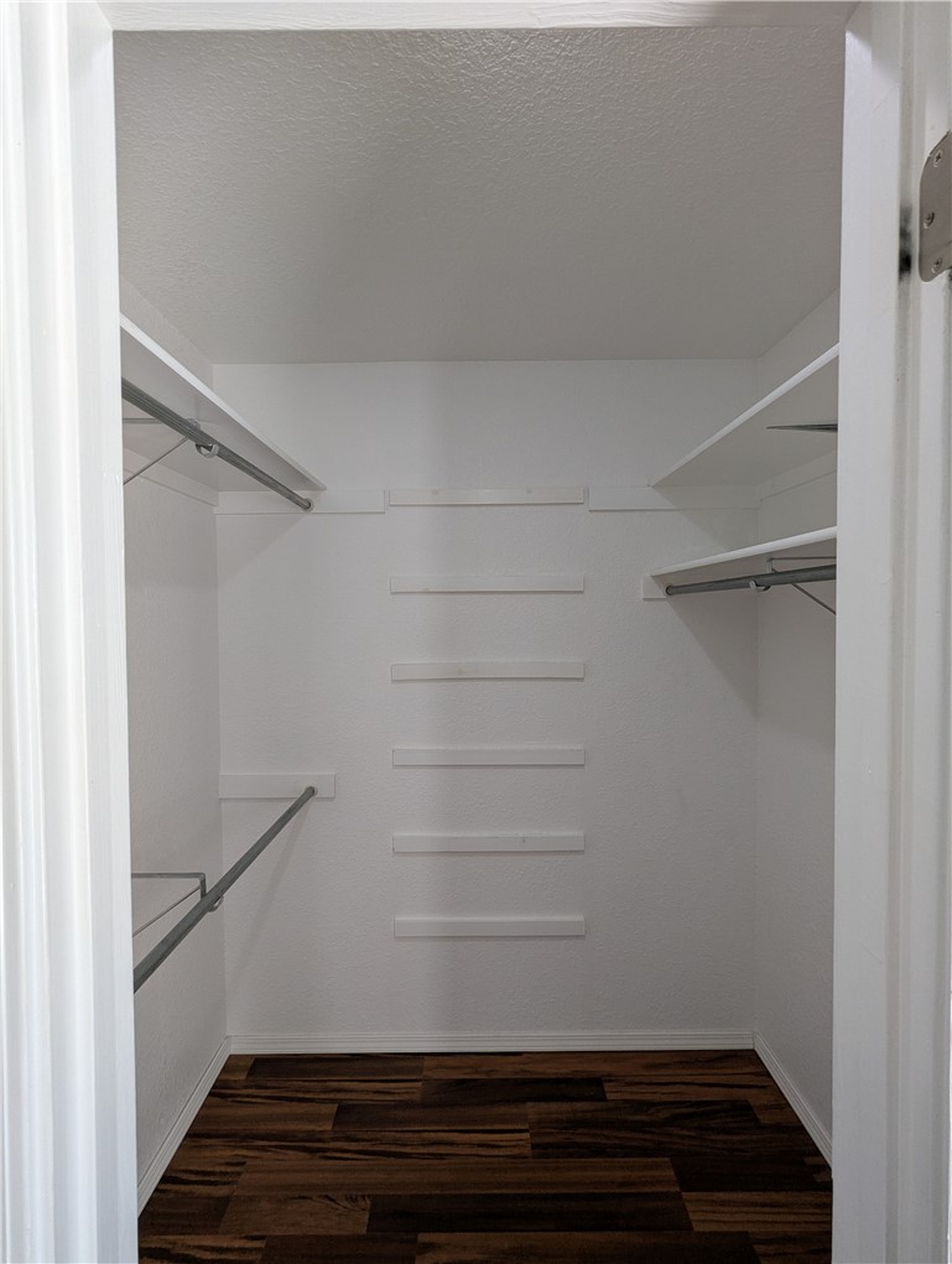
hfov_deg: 78.3
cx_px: 476
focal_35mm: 16
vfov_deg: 94.4
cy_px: 632
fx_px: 585
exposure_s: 1/36
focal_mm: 2.35
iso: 46
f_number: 2.2
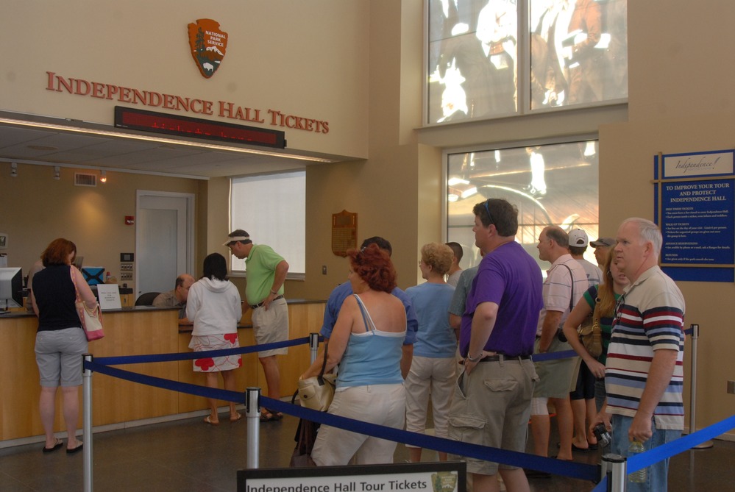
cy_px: 246
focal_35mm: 36
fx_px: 736
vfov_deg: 37.0
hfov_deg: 53.1
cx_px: 368
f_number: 9
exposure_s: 1/60
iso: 400
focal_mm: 24
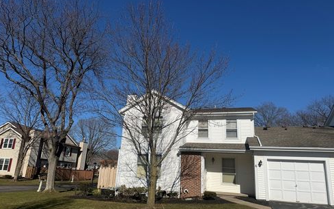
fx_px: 237
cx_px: 166
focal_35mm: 26
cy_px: 113
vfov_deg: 47.6
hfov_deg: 70.4
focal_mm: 6.76
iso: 80
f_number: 1.78
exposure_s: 1/9091
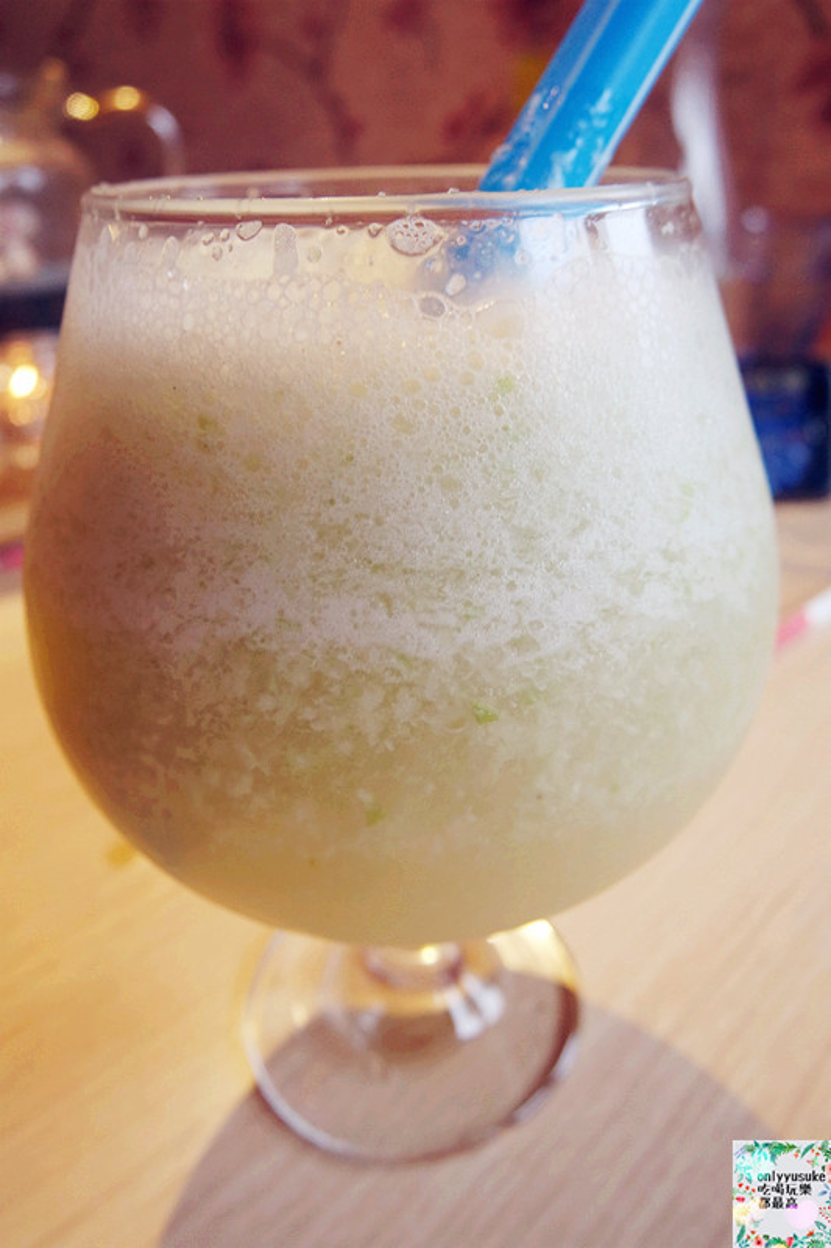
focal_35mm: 24
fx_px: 831
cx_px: 416
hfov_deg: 53.1
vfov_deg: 73.8
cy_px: 624
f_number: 3.5
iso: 400
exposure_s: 1/30
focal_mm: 9
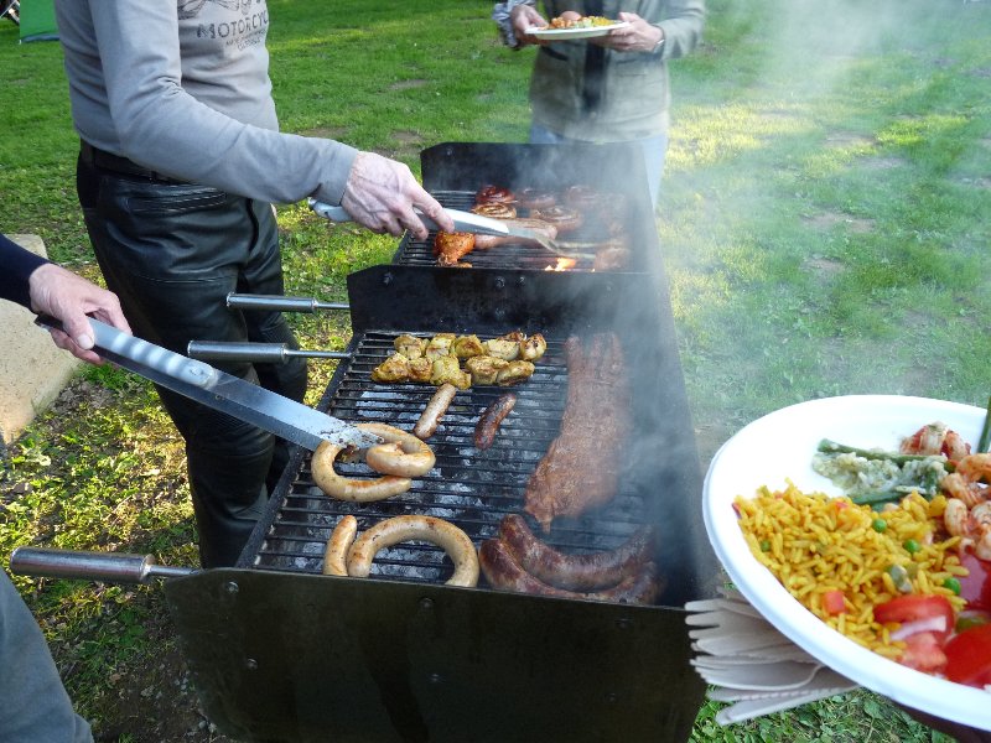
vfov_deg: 51.4
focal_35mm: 27
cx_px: 496
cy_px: 372
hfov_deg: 65.3
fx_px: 773
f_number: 2.8
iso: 200
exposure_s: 1/60
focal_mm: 4.8
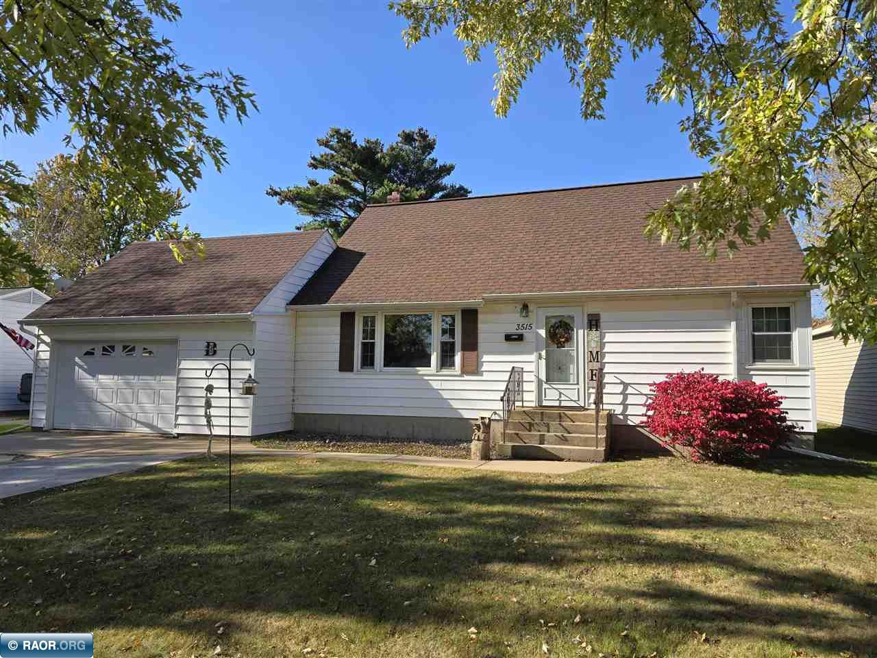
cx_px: 438
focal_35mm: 23
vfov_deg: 58.9
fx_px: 583
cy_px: 329
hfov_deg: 73.9
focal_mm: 6.3
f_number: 1.7
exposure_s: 1/444
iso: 12
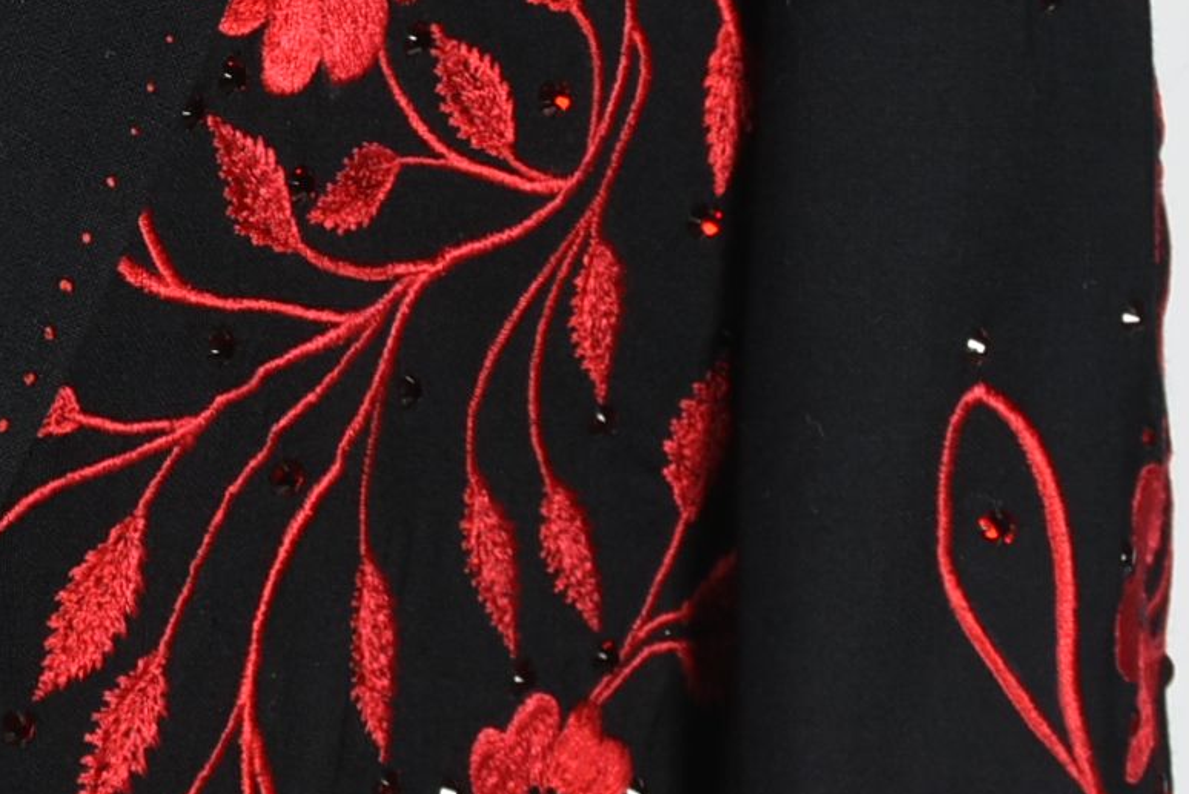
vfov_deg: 5.9
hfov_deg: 8.7
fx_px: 7666
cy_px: -436
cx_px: -418
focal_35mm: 232
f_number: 11
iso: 320
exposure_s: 1/60
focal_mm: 40
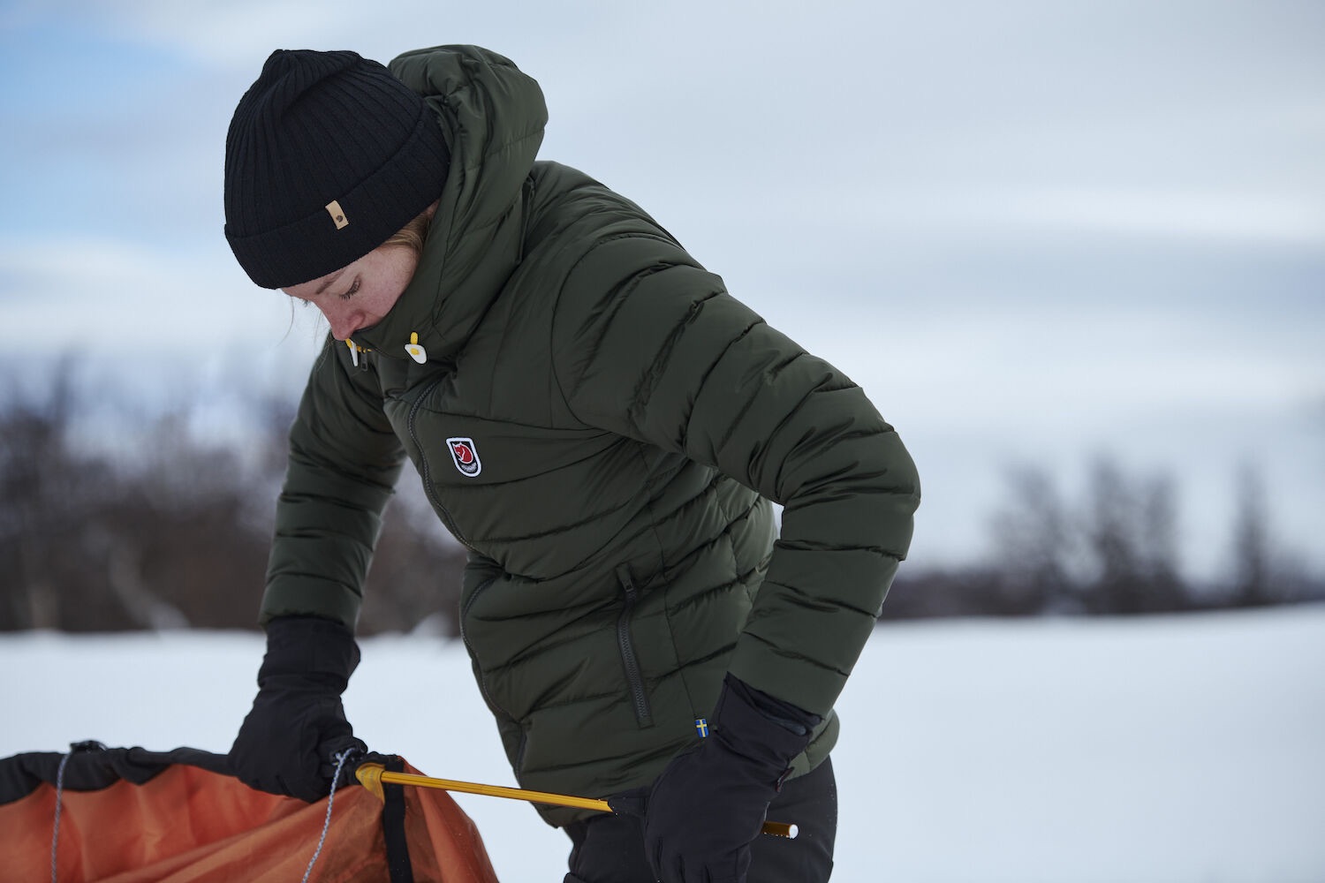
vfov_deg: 11.8
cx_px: 662
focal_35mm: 116
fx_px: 4269
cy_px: 442
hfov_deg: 17.6
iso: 160
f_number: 3.5
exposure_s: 1/2500
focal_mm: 116
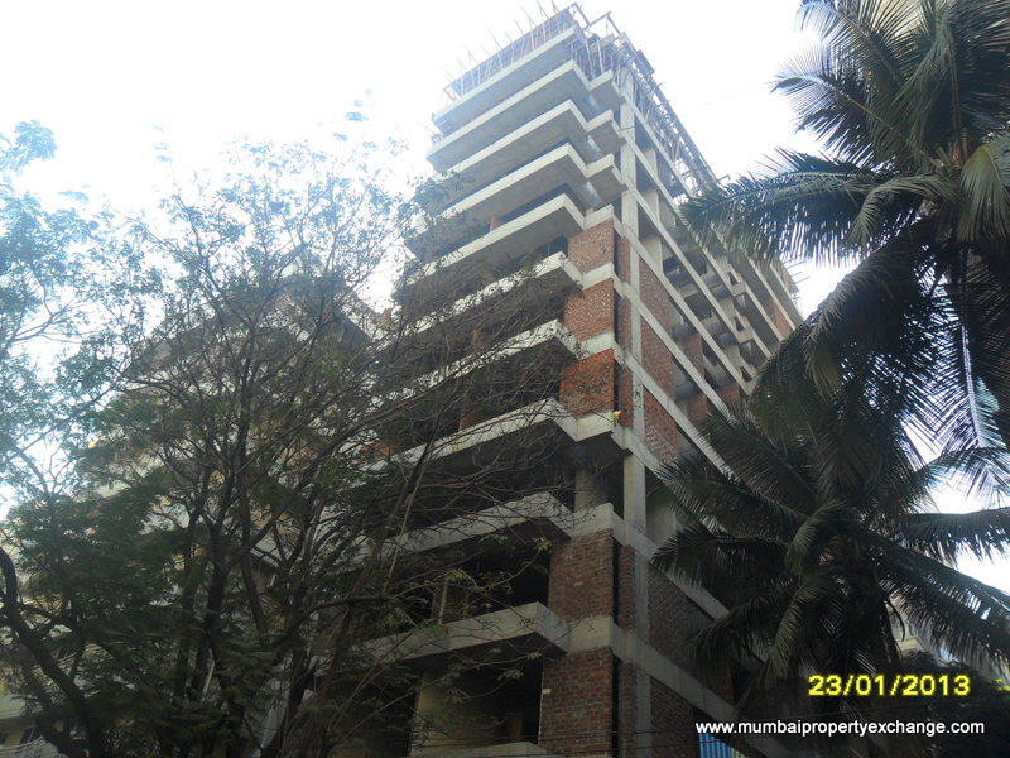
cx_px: 505
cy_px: 379
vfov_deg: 51.4
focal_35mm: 27
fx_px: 788
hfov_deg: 65.3
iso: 100
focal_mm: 4.9
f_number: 3.5
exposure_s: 1/250
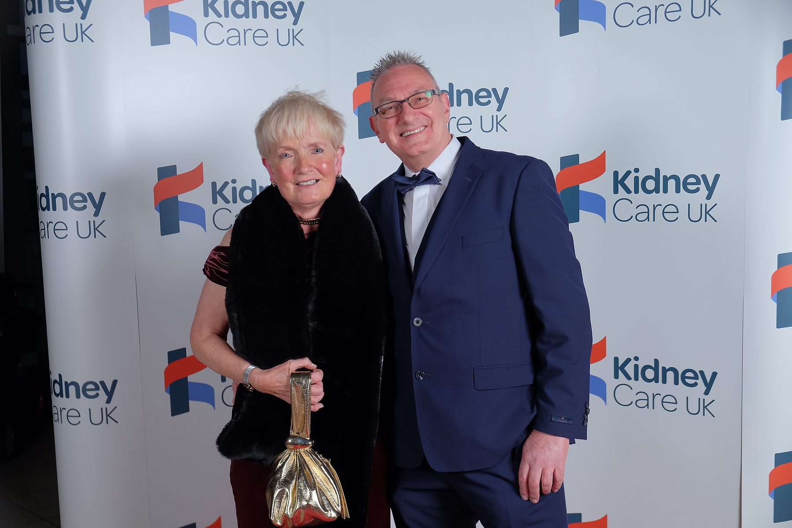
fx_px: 880
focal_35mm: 40
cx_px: 396
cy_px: 264
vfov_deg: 33.4
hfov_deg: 48.5
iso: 400
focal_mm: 26.5
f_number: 4
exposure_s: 1/180
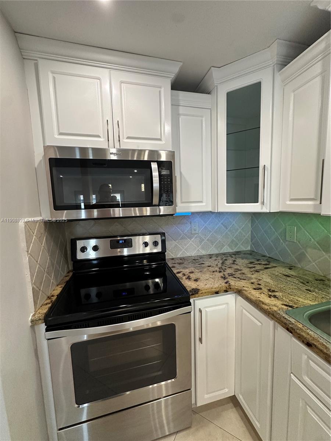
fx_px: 178
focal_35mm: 14
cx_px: 166
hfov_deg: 85.7
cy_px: 220
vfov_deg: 102.1
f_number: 2.2
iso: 320
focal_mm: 2.22
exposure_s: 1/120
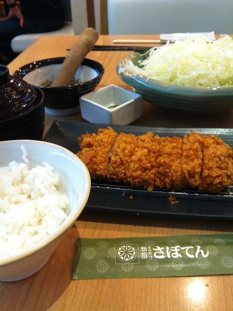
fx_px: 315
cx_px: 116
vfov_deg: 52.7
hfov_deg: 40.6
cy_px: 156
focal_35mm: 35
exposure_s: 1/15
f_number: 2.8
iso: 125
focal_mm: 3.85
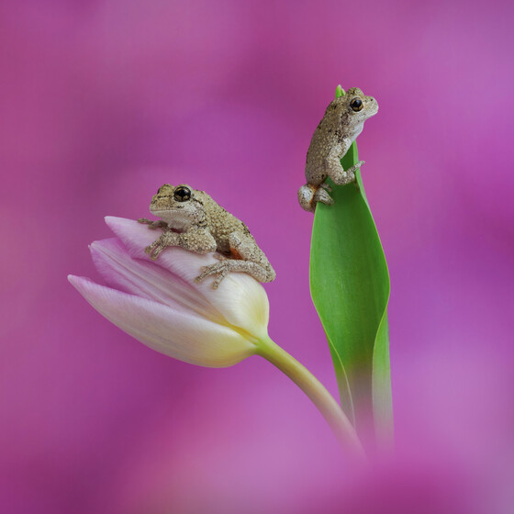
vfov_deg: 8.2
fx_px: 3578
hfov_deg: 8.2
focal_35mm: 213
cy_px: 257
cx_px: 197
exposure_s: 1/100
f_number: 16
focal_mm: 90
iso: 100
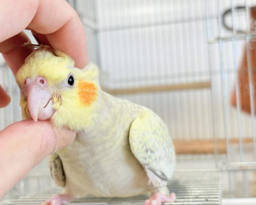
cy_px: 101
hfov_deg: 34.2
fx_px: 416
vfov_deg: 27.6
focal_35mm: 55
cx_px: 127
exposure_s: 1/50
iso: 64
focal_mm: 5.96
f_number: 1.6
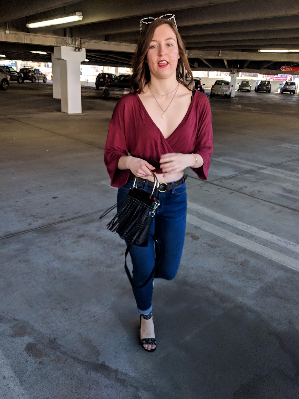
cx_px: 150
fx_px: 311
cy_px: 200
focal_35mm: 27
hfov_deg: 51.4
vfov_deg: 65.3
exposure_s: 1/125
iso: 59
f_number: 1.8
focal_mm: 4.44
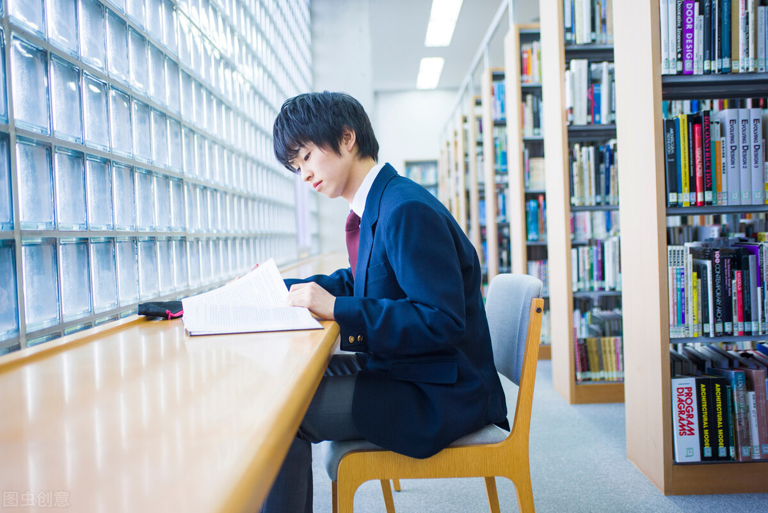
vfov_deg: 30.5
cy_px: 256
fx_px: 939
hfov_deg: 44.5
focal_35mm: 44
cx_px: 384
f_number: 2.8
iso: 1000
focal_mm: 44
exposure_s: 1/250
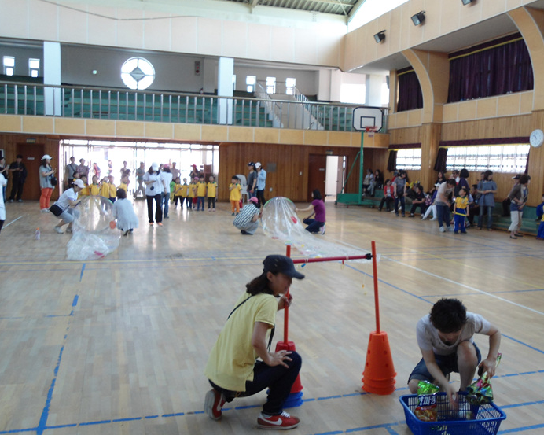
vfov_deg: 42.2
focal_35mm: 35
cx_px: 309
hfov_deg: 51.4
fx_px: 563
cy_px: 218
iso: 100
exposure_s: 1/30
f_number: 3
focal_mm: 5.6
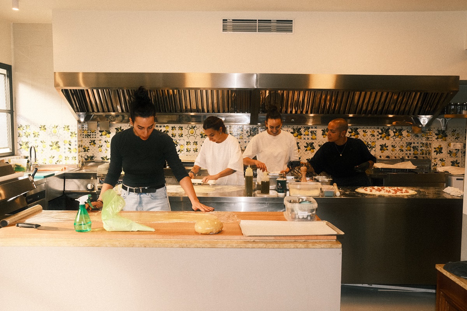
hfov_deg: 54.4
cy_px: 156
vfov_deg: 37.9
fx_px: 454
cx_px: 234
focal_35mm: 35
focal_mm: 23
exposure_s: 1/170
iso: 3200
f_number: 7.1
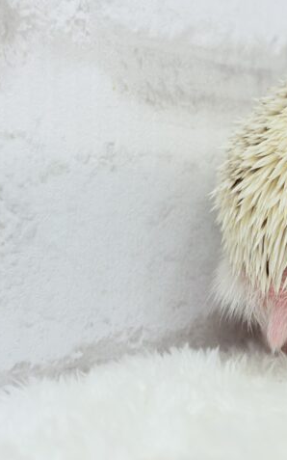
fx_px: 926
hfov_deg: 17.3
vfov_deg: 27.9
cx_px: 267
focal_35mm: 74
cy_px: 230
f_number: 1.6
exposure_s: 1/100
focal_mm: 5.96
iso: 100
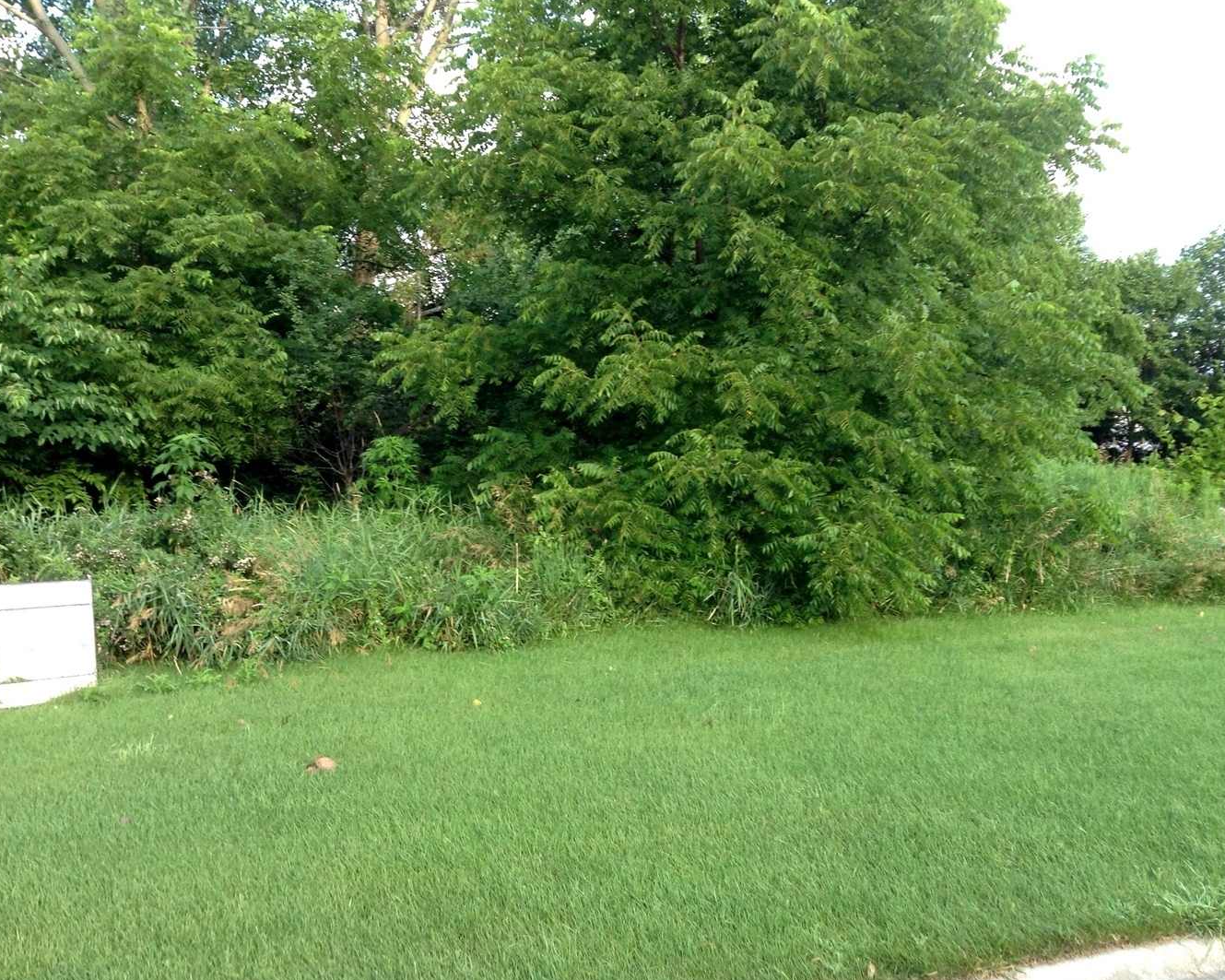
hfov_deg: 51.5
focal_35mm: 35
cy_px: 495
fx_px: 1269
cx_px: 630
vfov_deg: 42.2
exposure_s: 1/100
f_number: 2.4
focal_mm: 3.3
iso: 32
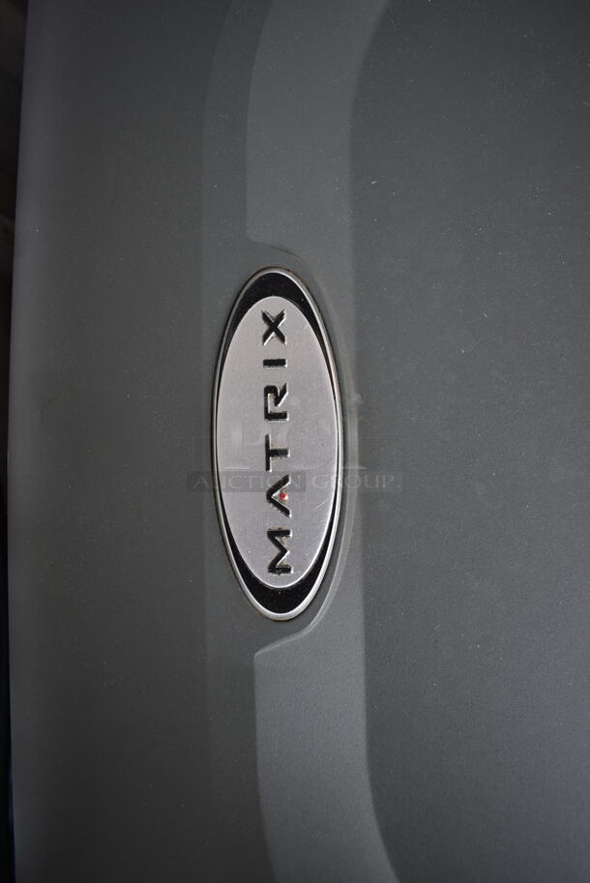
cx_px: 295
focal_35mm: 27
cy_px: 442
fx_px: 663
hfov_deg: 48.0
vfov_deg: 67.3
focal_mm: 18
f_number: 3.5
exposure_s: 1/30
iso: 110
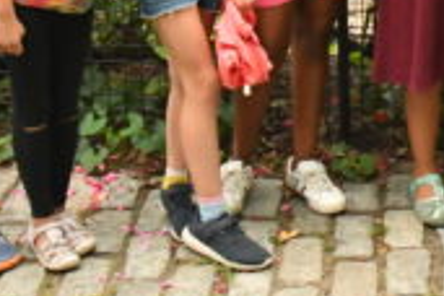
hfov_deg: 22.0
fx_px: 1073
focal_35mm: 87
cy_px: -82
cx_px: 499
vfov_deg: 15.0
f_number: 5
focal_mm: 18
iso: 6400
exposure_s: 1/1600
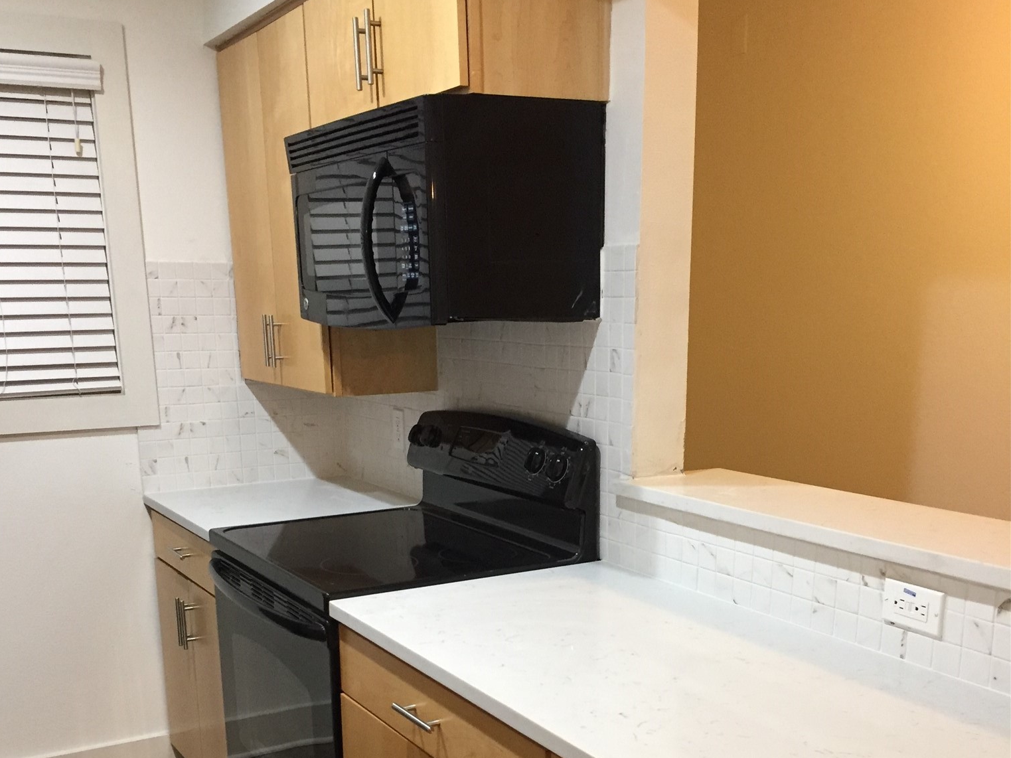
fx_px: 1139
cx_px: 502
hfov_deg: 47.9
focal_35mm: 39
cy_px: 601
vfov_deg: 35.7
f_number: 2.2
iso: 160
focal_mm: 4.15
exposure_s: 1/30
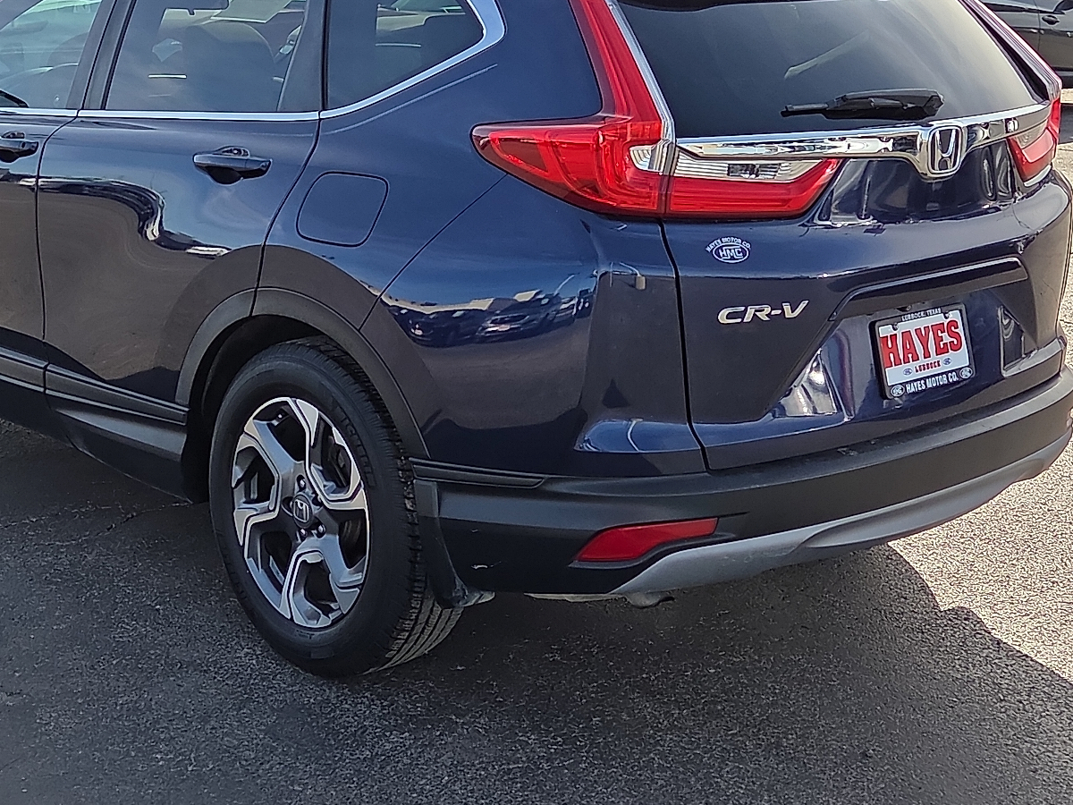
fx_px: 1736
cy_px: 274
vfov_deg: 26.0
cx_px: 438
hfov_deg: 34.3
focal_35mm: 56
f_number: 1.8
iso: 25
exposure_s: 1/2000
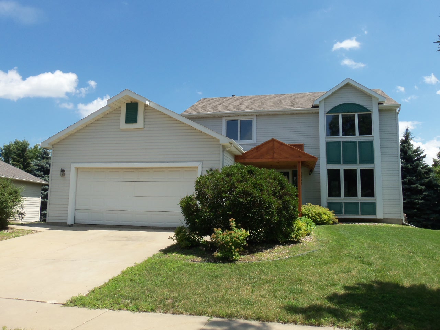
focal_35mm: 29
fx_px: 369
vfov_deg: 48.2
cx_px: 220
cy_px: 165
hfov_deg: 61.7
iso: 80
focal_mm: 5.2
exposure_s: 1/160
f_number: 8.6
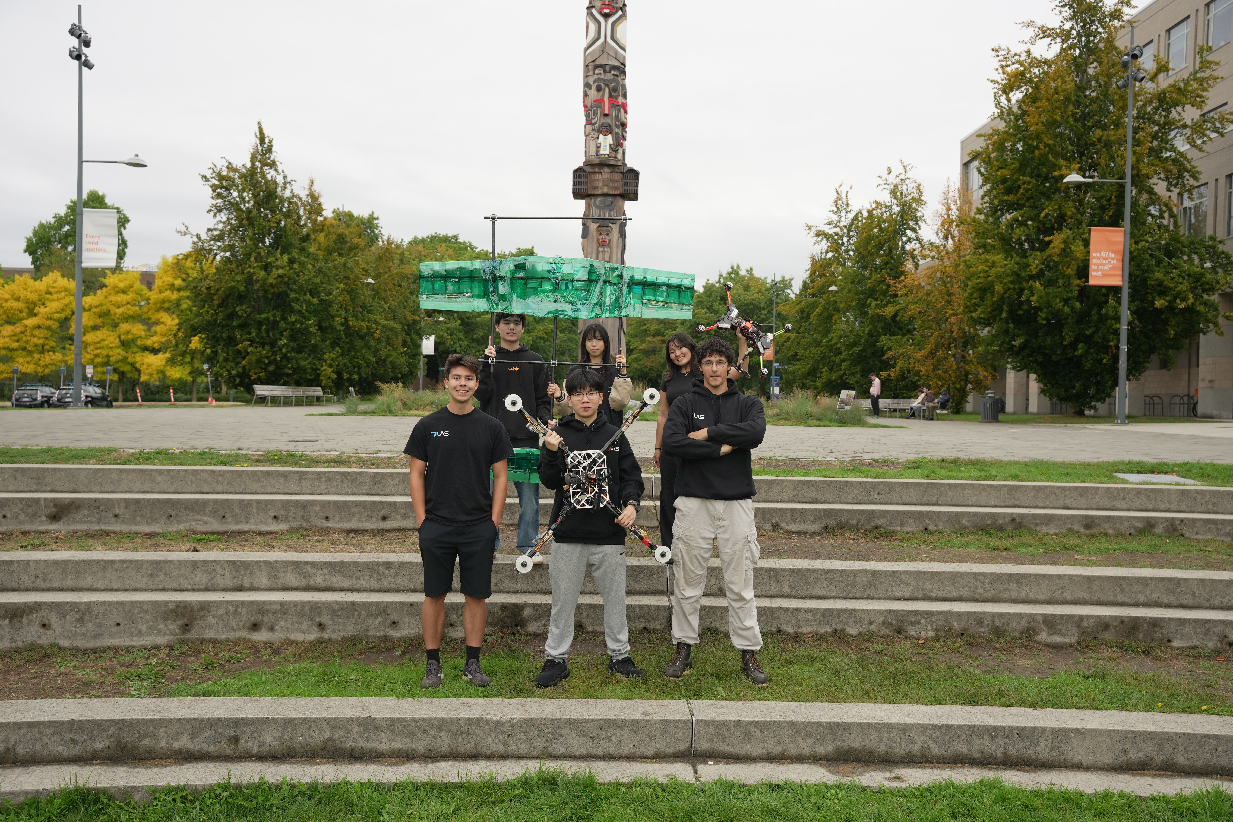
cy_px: 411
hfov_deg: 55.2
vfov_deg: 38.5
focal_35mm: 34
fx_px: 1178
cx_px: 616
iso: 250
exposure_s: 1/250
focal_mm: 34.4
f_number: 5.6
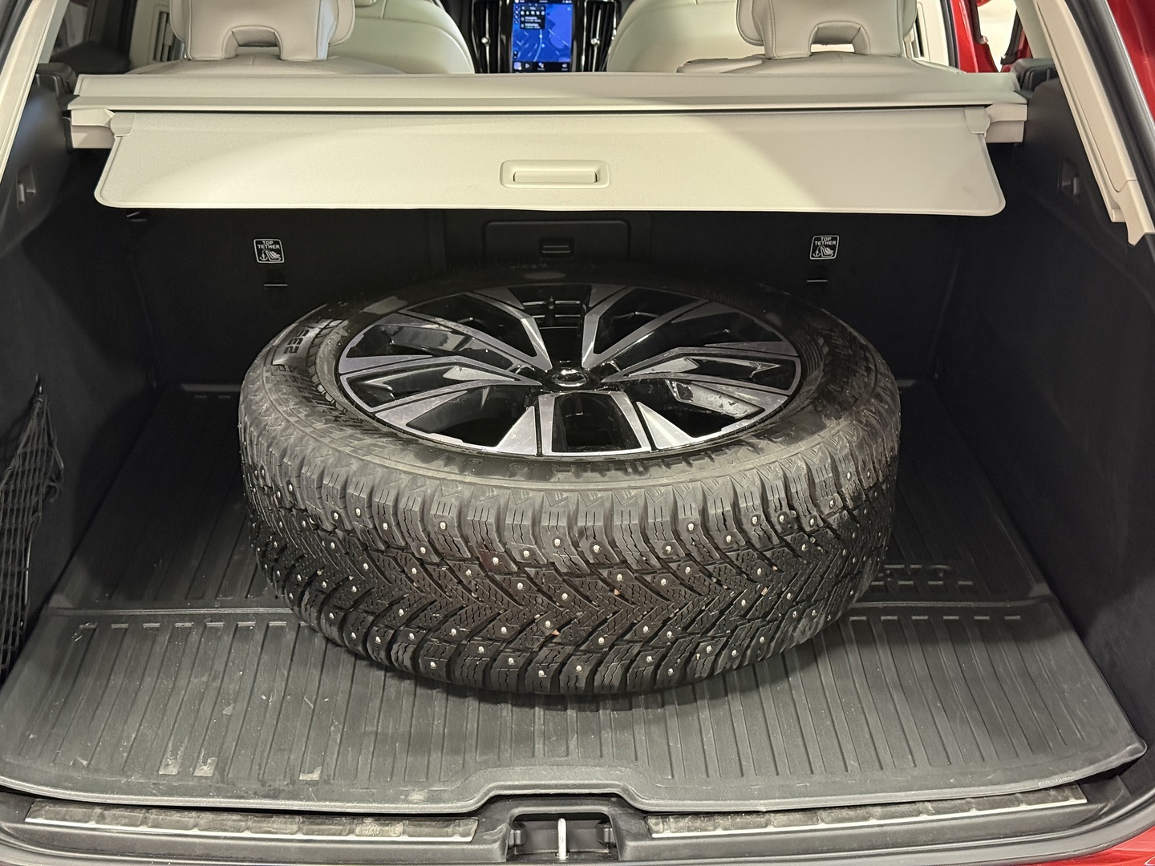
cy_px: 433
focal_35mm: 48
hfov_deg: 39.7
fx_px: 1602
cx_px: 578
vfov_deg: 30.3
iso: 500
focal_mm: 6.76
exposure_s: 1/35
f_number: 1.78
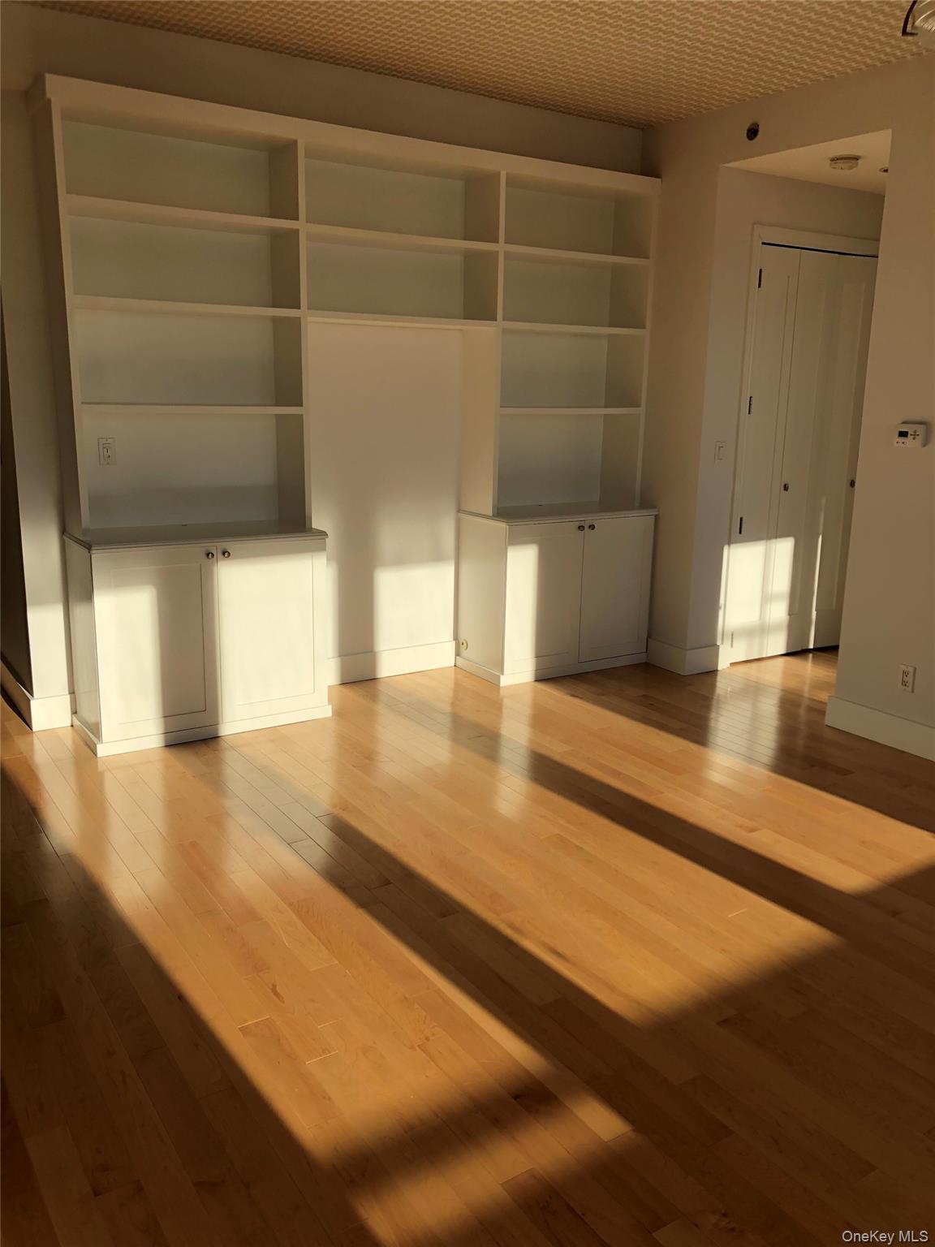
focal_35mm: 28
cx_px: 468
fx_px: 1008
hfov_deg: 49.7
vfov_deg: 63.4
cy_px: 624
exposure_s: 1/1033
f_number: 1.8
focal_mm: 3.99
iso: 20
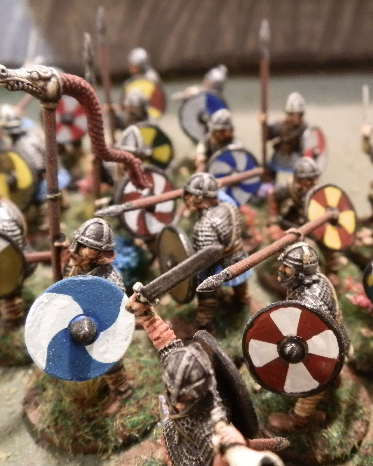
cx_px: 237
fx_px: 511
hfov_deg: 39.8
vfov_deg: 49.1
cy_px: 234
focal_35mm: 37
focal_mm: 5
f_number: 3.1
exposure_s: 1/40
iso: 400
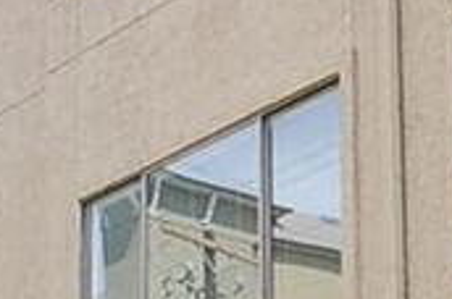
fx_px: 1792
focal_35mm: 143
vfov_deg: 9.2
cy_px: 525
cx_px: 486
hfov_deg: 14.1
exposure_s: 1/125
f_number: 5.6
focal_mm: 16
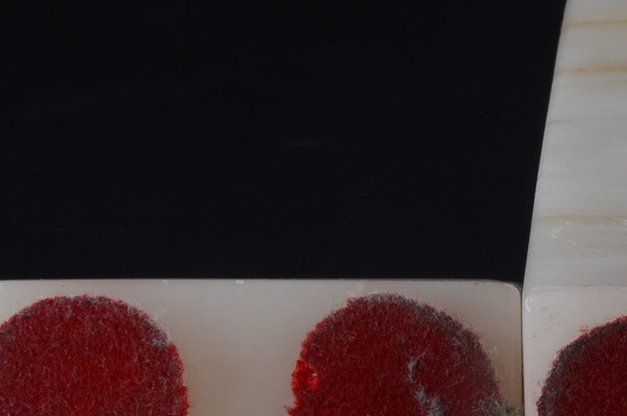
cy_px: 403
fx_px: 4575
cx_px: 614
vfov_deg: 5.2
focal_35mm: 263
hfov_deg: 7.8
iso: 320
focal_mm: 75
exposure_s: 1/160
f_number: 20
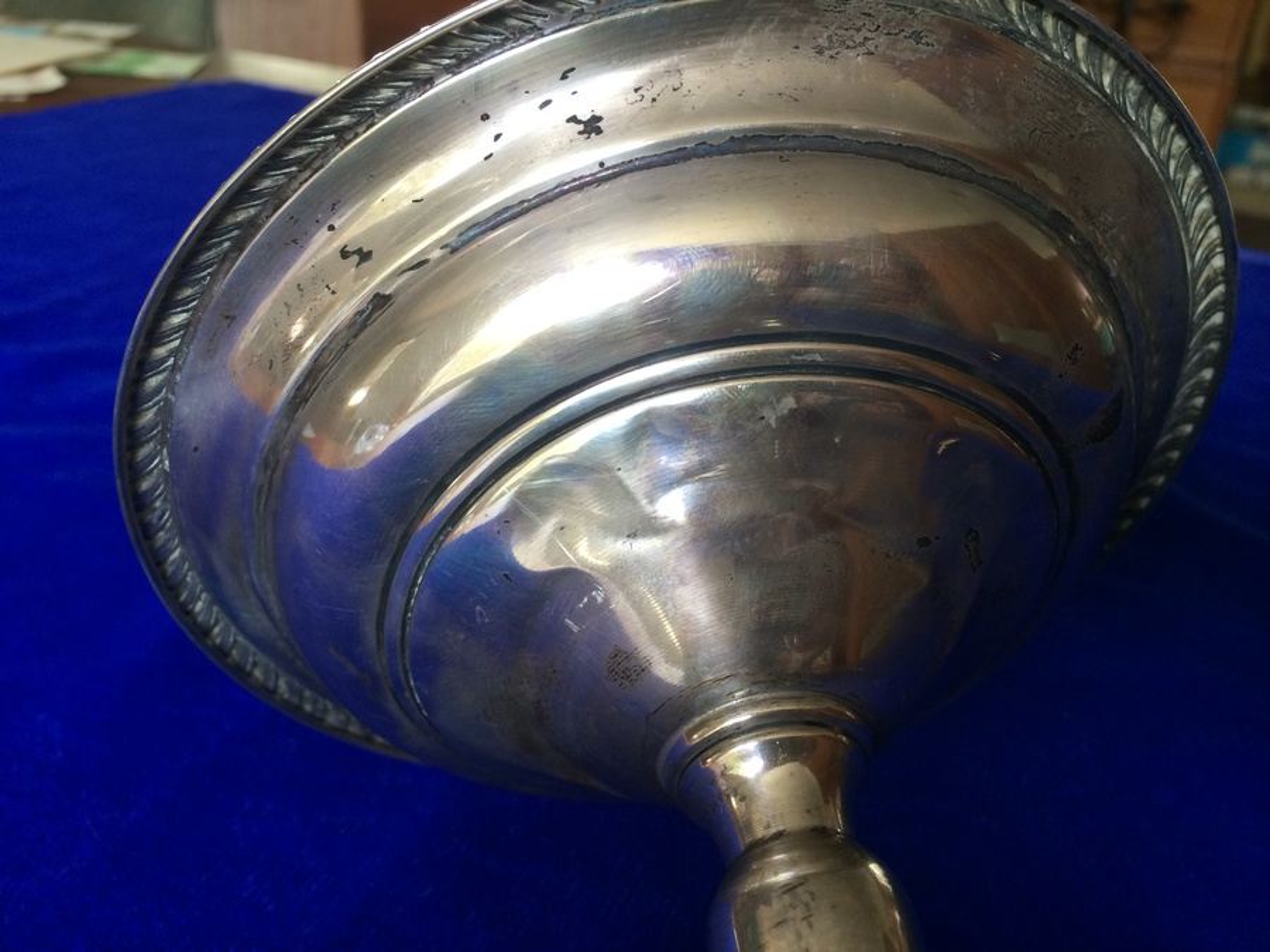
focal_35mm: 30
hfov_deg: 60.0
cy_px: 476
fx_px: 1101
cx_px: 635
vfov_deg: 46.8
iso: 80
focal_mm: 4.12
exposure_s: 1/30
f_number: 2.2
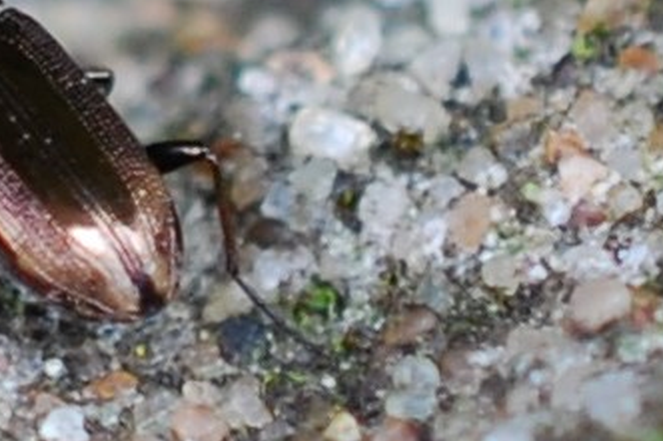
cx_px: 26
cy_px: 101
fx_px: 2264
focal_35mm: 123
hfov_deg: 16.4
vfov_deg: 11.1
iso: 200
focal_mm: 40
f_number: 4.5
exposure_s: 1/60
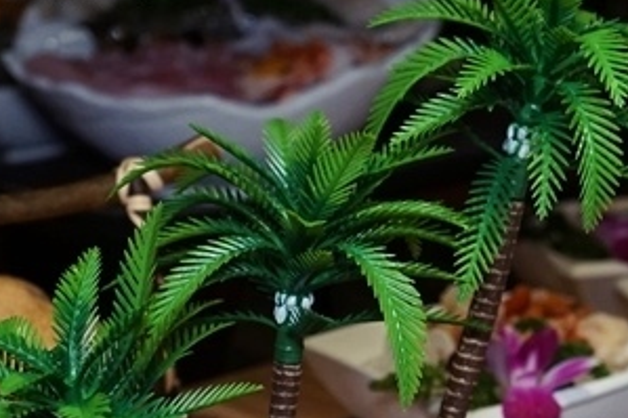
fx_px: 1587
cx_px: 439
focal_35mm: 91
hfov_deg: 22.3
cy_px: 453
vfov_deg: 14.7
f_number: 4
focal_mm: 34
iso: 1600
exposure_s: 1/60
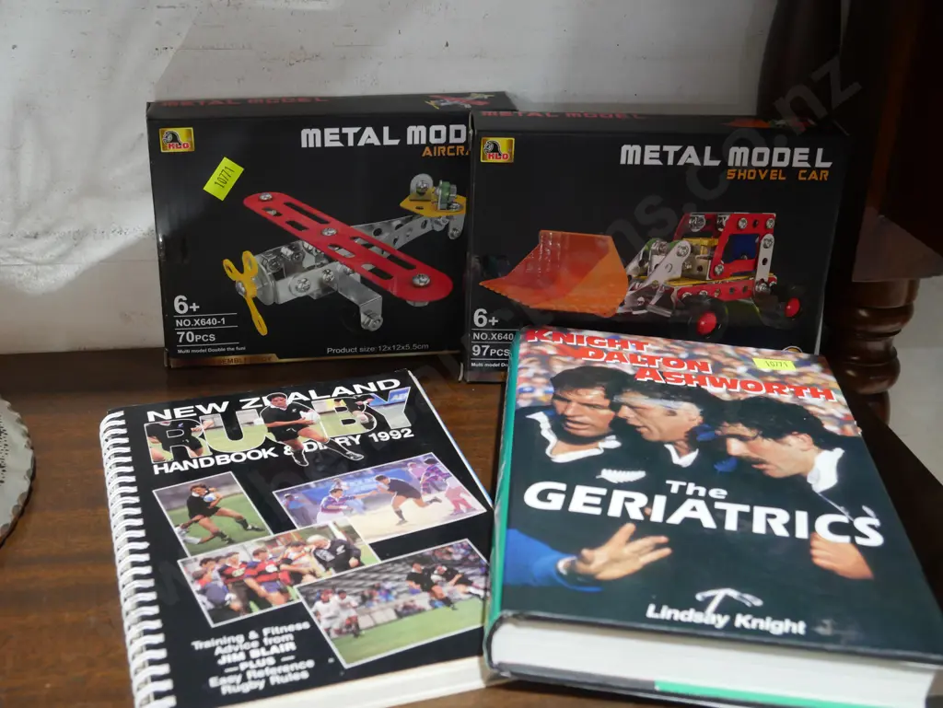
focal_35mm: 44
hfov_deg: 42.9
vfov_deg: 32.9
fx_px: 1199
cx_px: 472
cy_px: 354
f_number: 4.7
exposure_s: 1/60
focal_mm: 22
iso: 1000
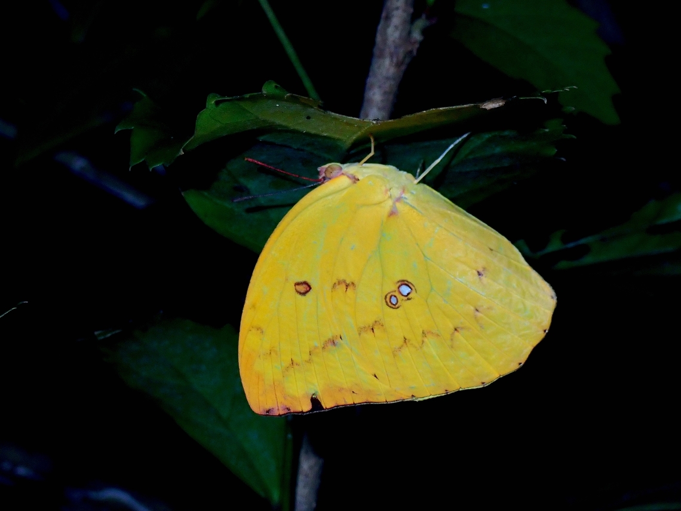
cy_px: 256
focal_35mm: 100
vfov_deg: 14.8
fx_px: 1967
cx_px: 340
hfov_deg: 19.6
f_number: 6.3
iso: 200
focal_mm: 18
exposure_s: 1/200
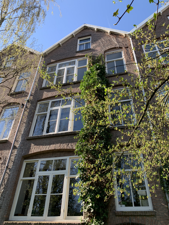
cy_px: 112
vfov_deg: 67.3
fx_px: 169
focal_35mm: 26
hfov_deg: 53.1
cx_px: 84
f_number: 1.8
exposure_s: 1/450
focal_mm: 4.25
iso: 25
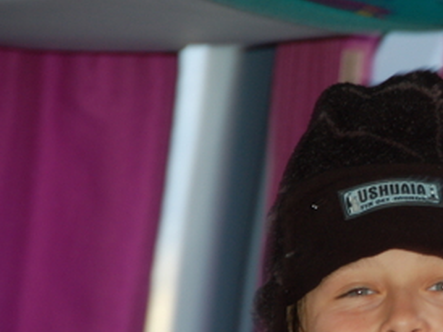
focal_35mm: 391
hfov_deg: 5.1
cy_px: 209
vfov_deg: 3.8
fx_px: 4999
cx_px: 428
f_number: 6.3
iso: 500
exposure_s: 1/60
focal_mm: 135
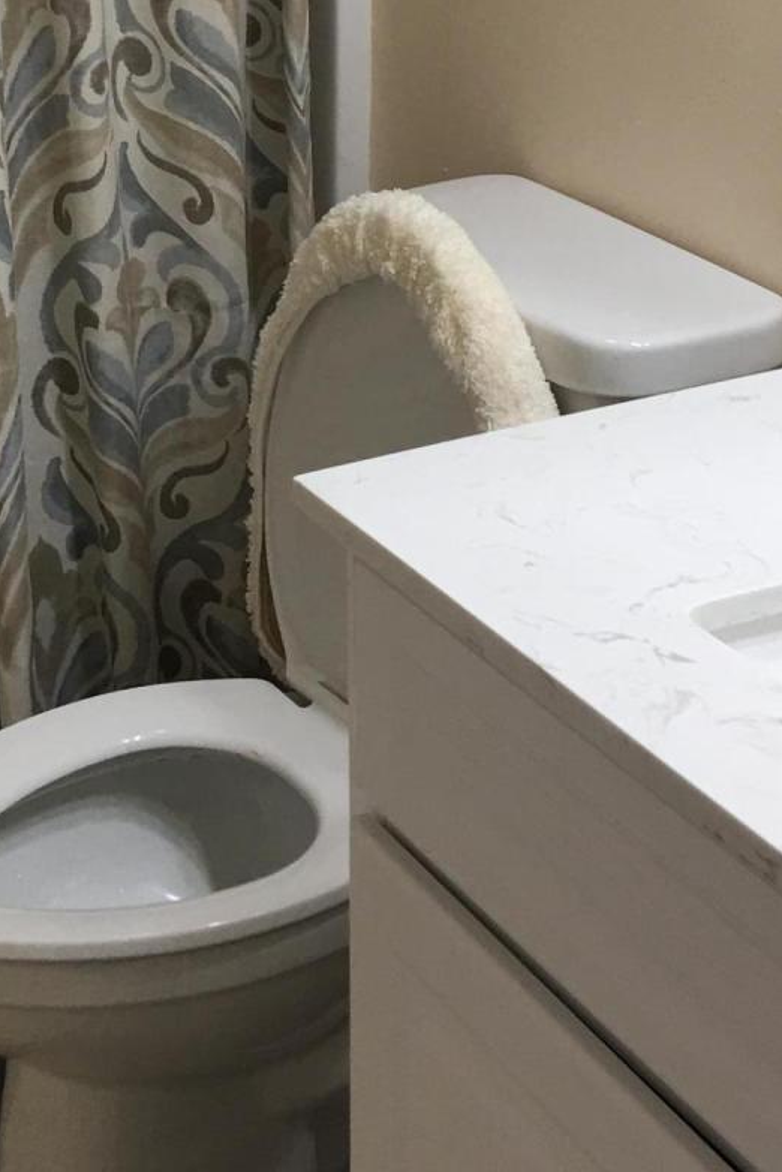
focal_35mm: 77
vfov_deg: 25.1
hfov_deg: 17.5
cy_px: 10
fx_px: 2509
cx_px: 111
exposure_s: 1/40
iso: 25
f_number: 2.2
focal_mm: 4.15
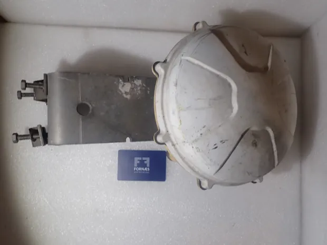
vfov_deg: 54.9
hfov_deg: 69.4
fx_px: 236
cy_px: 122
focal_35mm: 25
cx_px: 164
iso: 100
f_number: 2.8
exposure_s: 1/125
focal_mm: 4.5
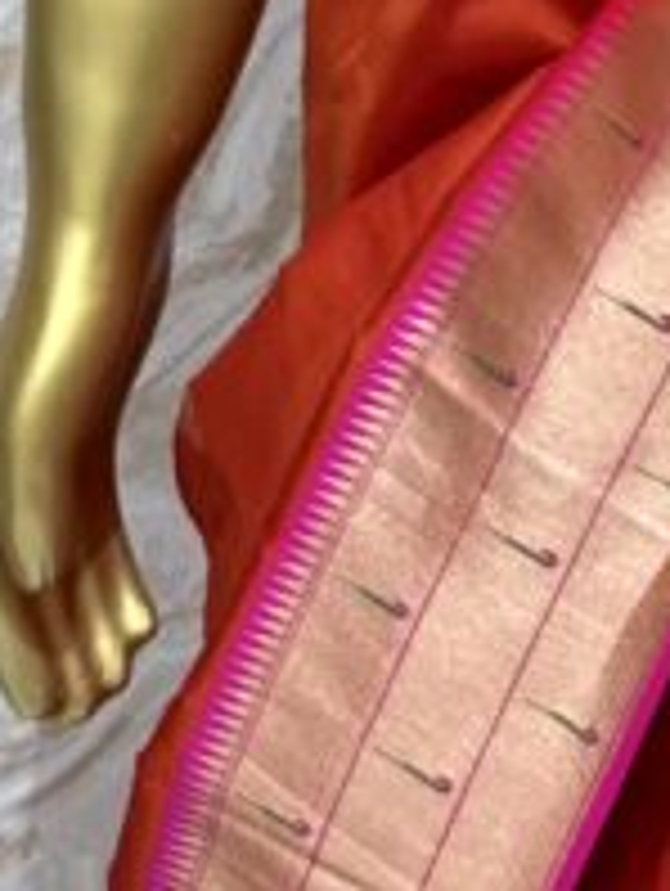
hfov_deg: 7.0
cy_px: -472
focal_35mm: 210
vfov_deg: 9.2
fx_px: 5408
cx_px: 980
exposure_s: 1/50
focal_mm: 5.96
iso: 32
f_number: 1.6
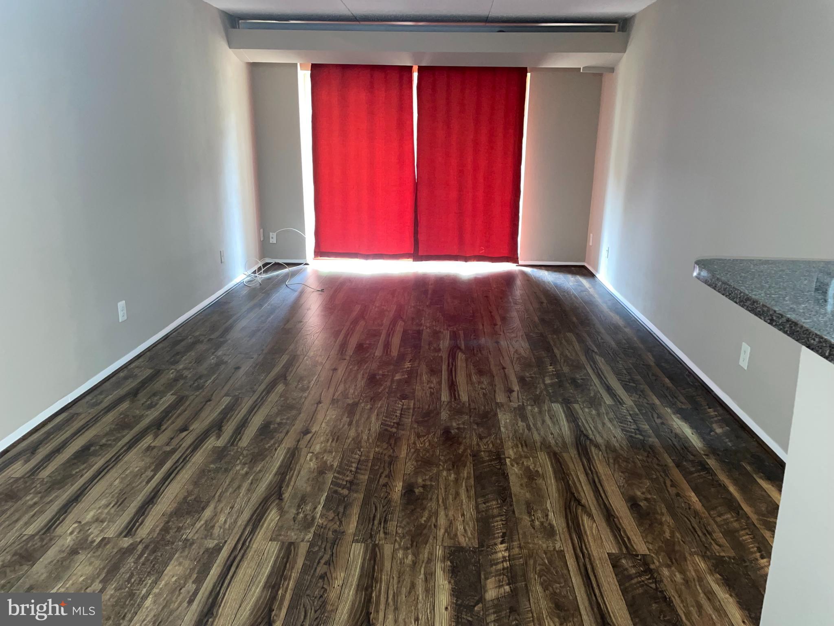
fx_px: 626
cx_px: 417
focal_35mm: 26
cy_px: 313
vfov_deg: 53.1
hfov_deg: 67.3
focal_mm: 4.2
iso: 125
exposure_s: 1/11
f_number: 1.6
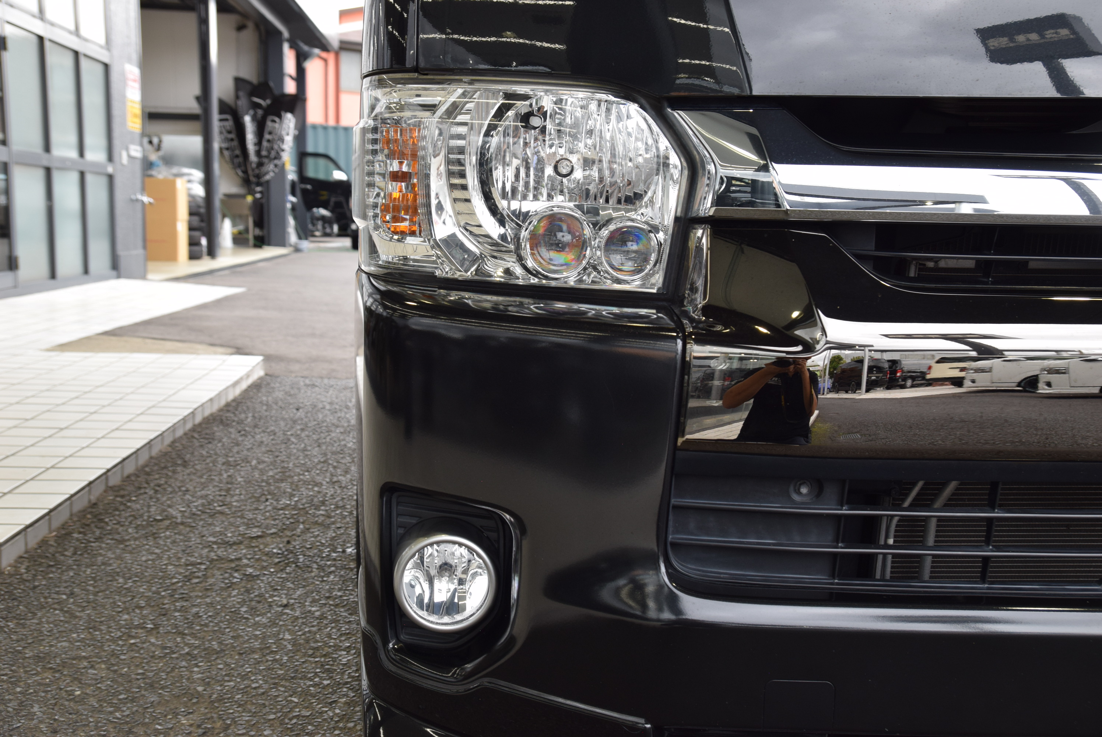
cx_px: 551
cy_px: 368
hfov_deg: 47.9
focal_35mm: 40
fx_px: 1241
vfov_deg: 33.1
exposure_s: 1/160
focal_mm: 27
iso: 400
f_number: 6.3
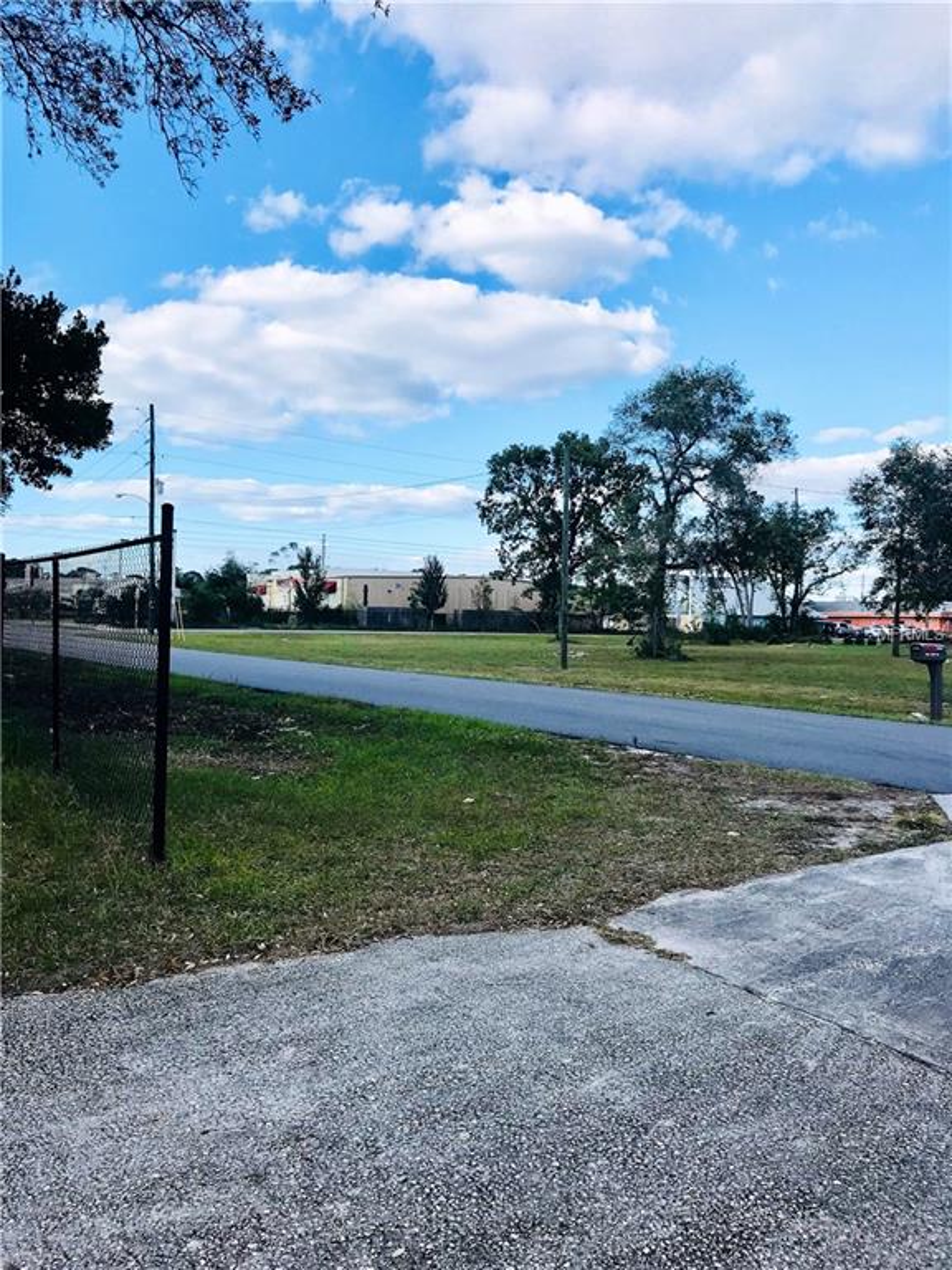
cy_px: 635
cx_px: 476
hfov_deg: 49.7
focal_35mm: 28
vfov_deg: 63.4
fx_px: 1027
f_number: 1.8
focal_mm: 3.99
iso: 20
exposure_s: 1/1597
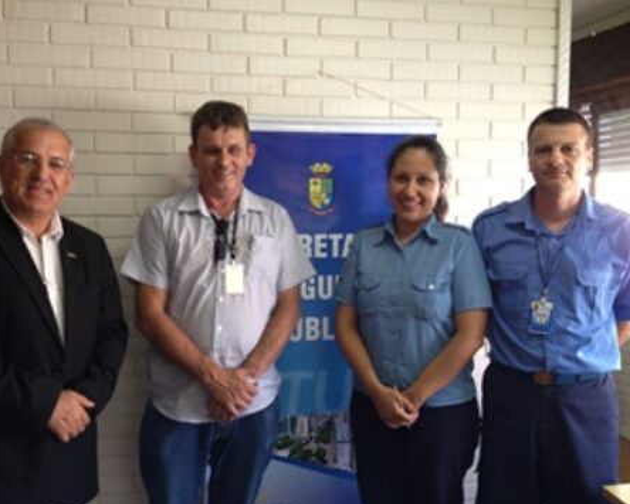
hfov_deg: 45.7
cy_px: 265
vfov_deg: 37.3
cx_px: 272
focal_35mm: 40
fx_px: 746
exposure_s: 1/20
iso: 64
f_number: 2.4
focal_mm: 4.28
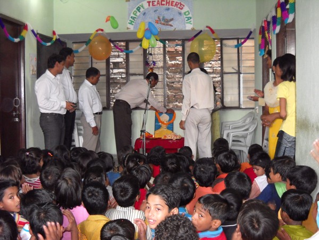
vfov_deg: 30.3
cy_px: 120
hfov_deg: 39.7
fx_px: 442
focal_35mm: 48
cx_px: 160
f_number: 3.3
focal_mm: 7.88
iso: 400
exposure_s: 1/30
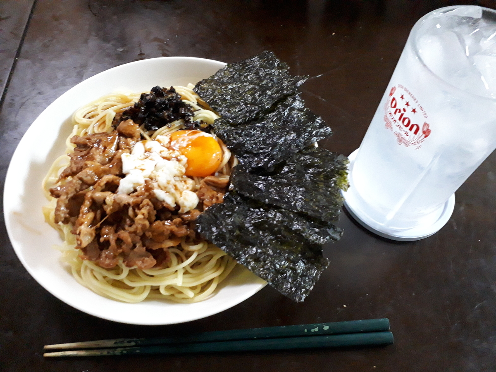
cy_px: 186
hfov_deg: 65.3
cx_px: 248
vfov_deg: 51.4
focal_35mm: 27
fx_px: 387
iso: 1000
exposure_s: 1/17
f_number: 1.9
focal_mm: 3.6
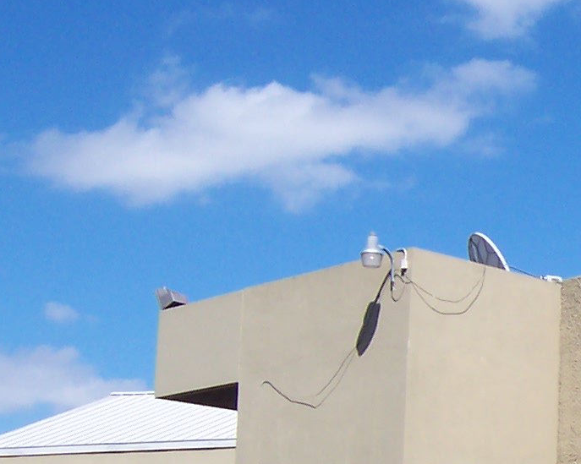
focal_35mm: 104
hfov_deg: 17.1
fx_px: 1788
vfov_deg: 14.5
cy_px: 494
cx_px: 811
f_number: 5.6
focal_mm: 5.6
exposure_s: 1/500
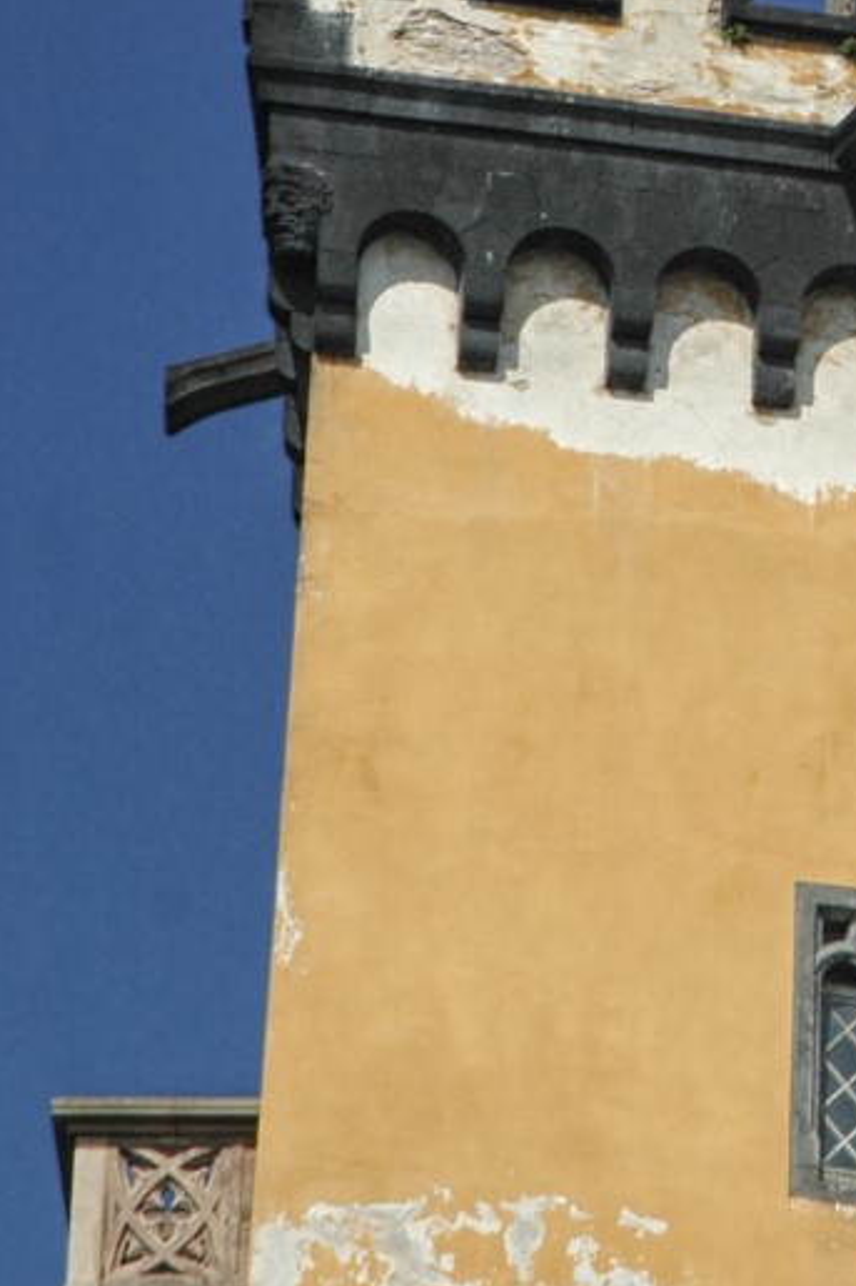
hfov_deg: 4.1
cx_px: 1083
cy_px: -117
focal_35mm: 331
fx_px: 11813
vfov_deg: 6.2
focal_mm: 70
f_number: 8
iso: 200
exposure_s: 1/250
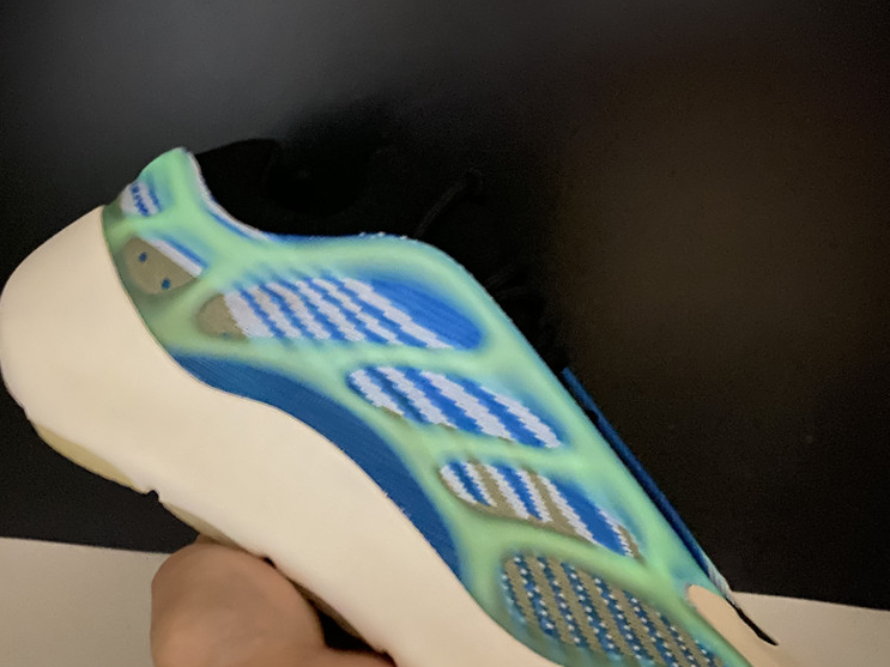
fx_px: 900
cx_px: 425
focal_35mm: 35
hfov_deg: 52.6
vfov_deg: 40.4
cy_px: 416
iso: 1000
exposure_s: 1/4
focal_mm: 4.25
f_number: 1.8
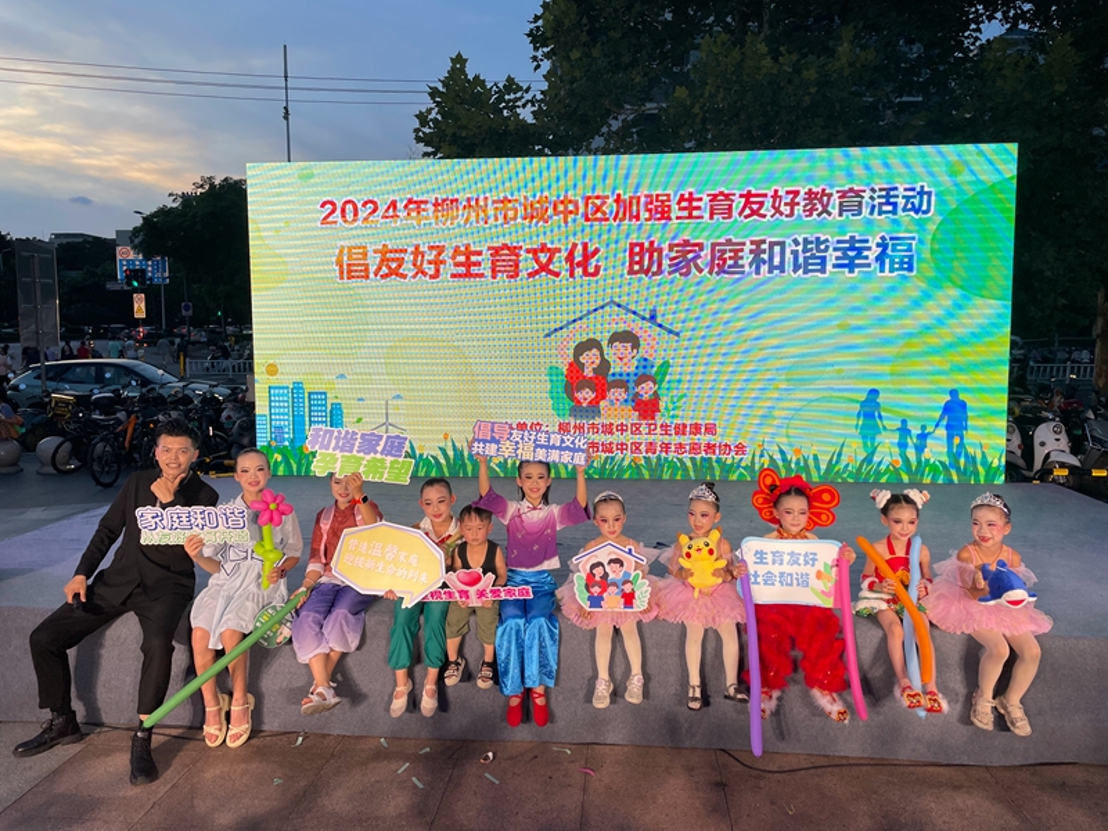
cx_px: 554
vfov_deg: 53.1
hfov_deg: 67.3
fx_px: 832
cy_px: 416
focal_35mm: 26
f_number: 1.6
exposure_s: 1/256
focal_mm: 4.2
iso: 32
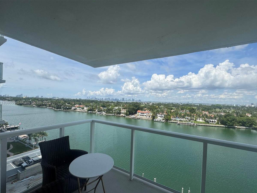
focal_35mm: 15
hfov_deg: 98.1
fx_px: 111
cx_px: 134
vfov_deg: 81.6
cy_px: 103
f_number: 2.2
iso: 50
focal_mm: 2.22
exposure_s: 1/3546
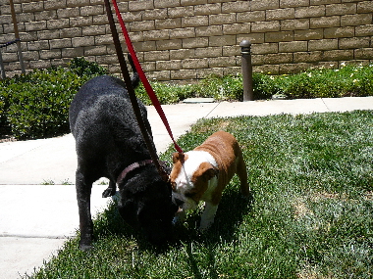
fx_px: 377
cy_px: 140
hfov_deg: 52.6
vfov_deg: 40.7
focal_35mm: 35
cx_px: 186
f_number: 2.8
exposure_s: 1/1000
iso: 80
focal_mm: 5.2
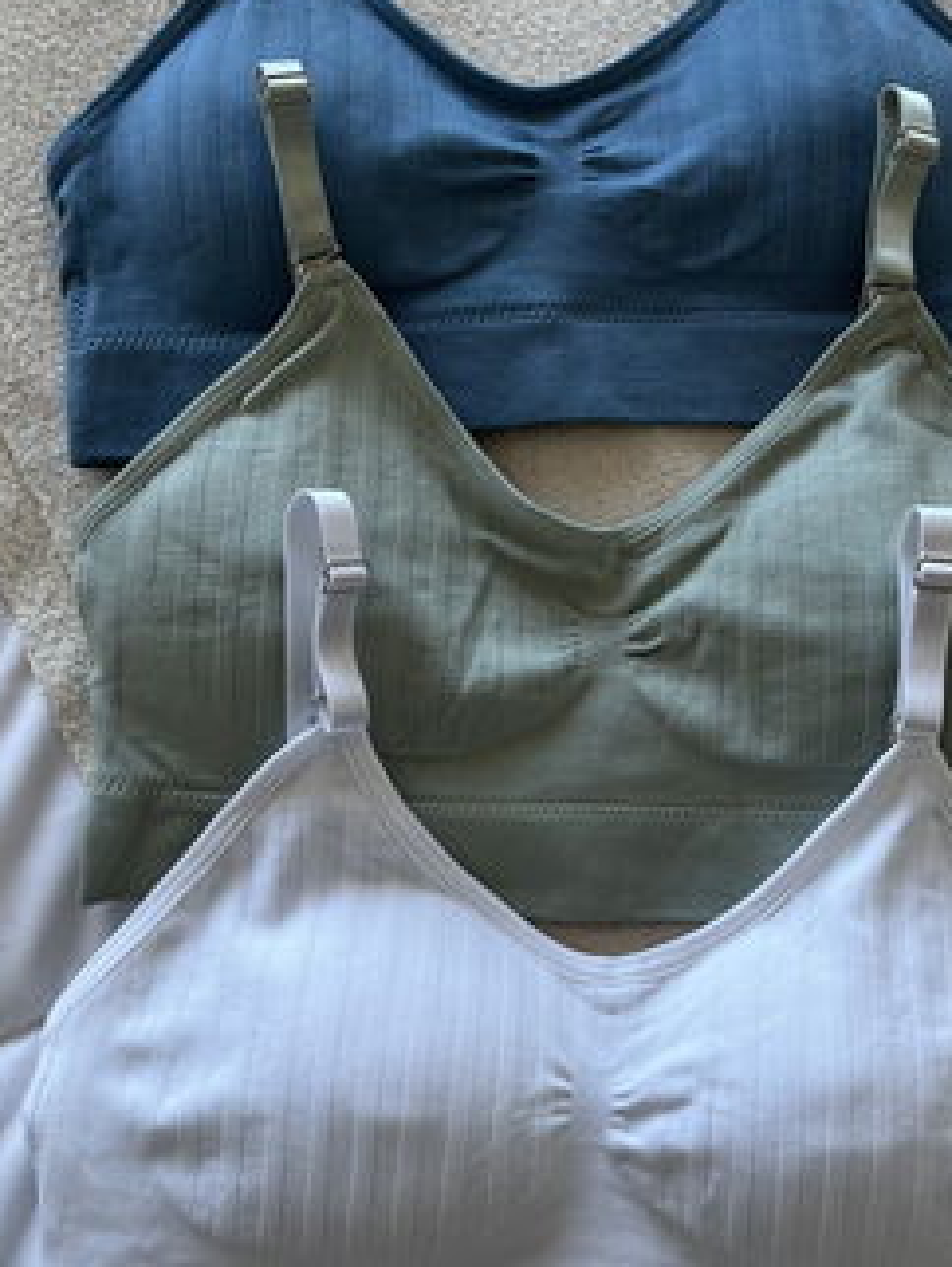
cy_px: 553
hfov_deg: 33.5
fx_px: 1575
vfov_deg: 43.7
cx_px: 566
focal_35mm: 43
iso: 50
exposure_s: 1/122
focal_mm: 5.1
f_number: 1.6
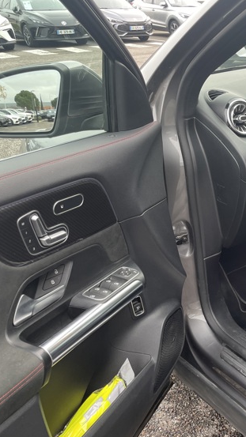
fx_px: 476
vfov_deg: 49.4
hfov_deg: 26.4
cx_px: 282
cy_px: 235
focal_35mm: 41
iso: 80
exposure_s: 1/121
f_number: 1.6
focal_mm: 4.2
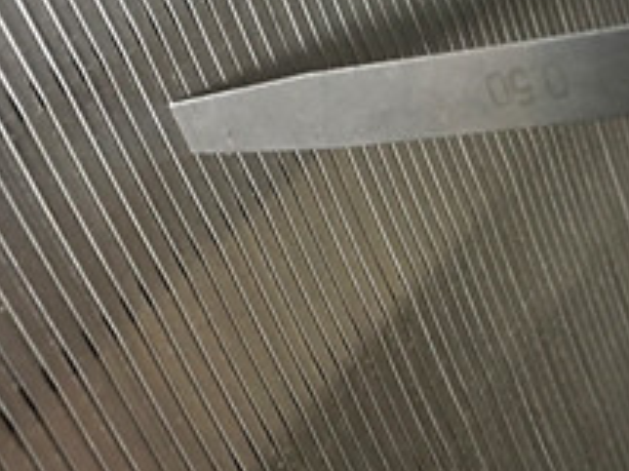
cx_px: 389
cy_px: 120
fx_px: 981
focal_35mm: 54
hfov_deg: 35.4
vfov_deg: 26.7
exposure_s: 1/8
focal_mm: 4.15
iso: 160
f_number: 2.2
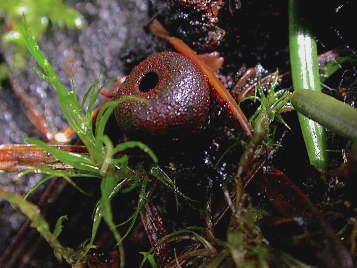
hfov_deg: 19.8
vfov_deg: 14.9
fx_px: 1021
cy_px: 115
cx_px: 200
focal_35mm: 99
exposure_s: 1/25.6
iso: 200
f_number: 5.1
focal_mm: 16.7
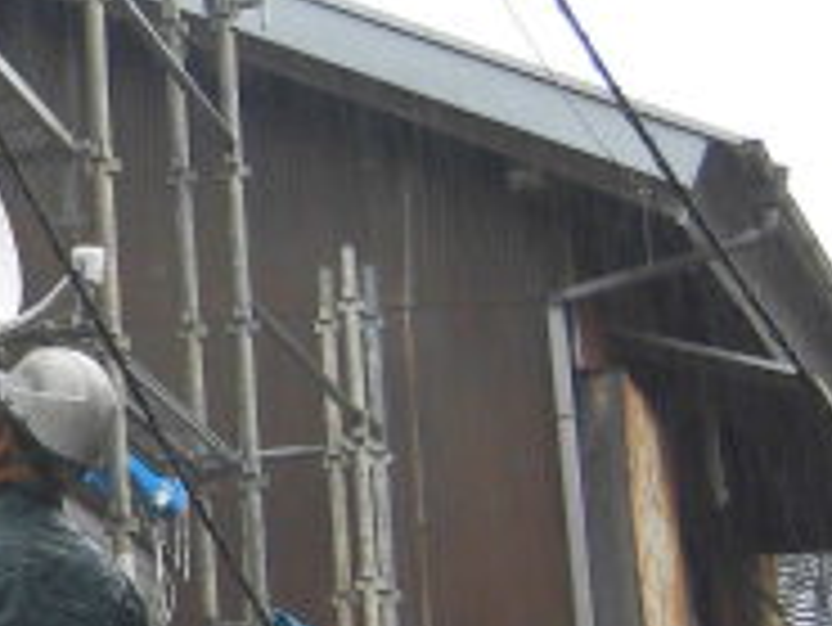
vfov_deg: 8.4
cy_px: 158
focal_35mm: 176
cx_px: -445
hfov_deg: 10.8
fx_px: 4233
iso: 100
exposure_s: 1/60
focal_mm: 9.16
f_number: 4
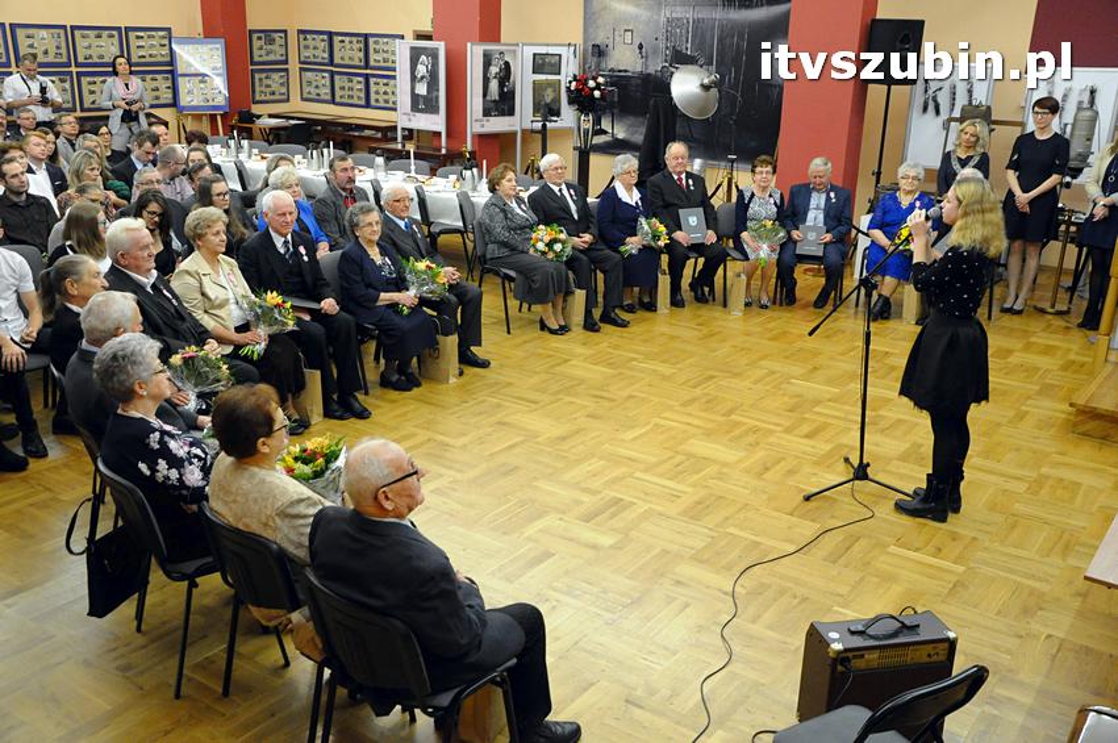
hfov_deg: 53.2
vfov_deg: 36.8
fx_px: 1117
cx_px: 559
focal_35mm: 36
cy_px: 372
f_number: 5.6
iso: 2500
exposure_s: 1/80
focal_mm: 24
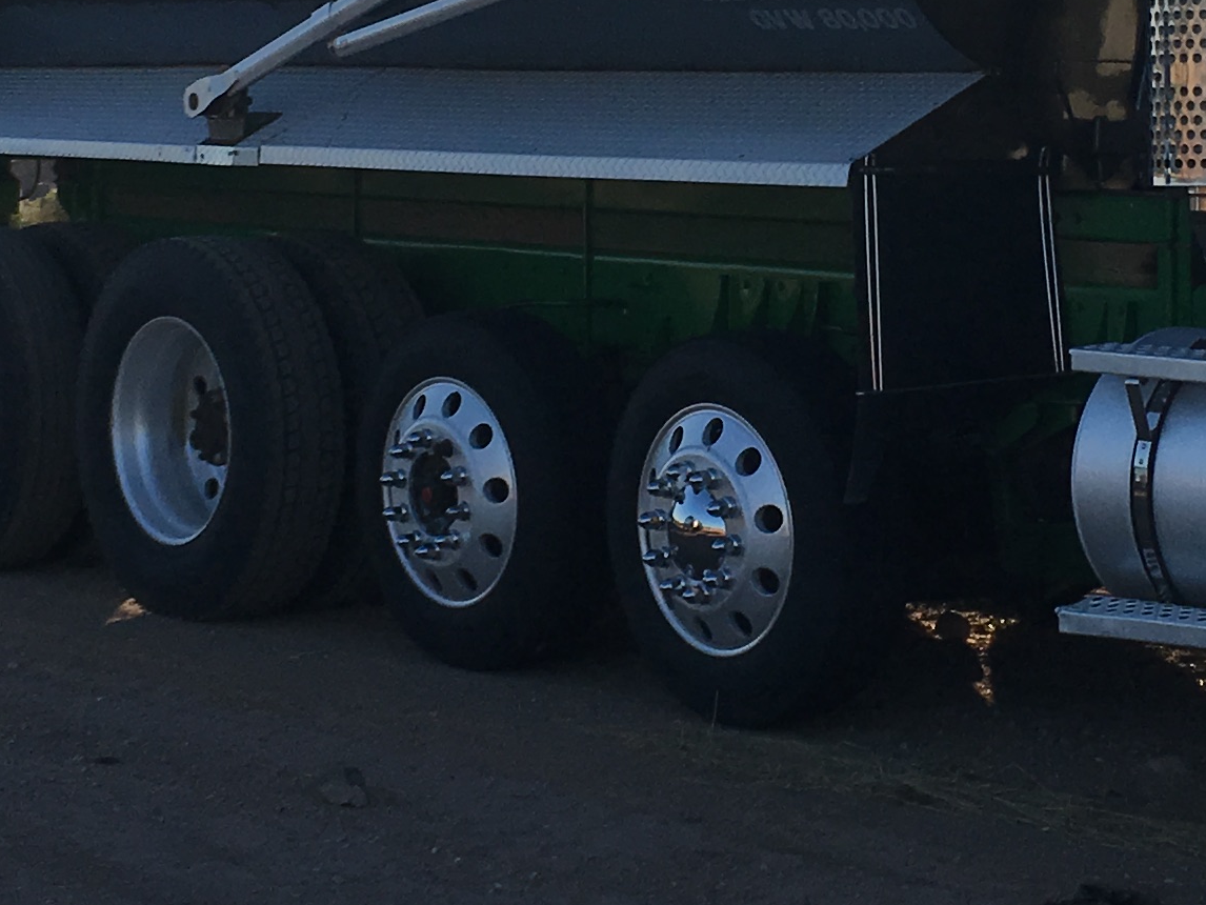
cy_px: 121
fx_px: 3554
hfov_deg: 19.2
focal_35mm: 102
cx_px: 804
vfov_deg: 14.4
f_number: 2.2
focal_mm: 4.15
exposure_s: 1/1479
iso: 25
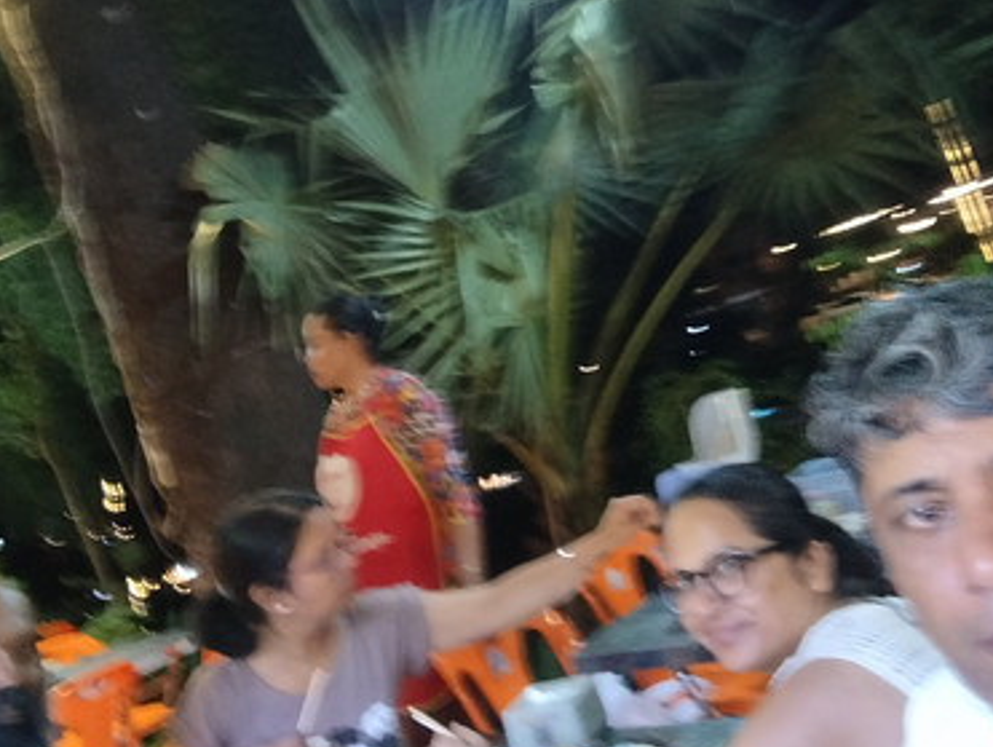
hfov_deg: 52.5
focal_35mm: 35
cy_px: 299
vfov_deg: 40.6
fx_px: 1005
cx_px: 450
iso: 320
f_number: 2
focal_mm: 2.79
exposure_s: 1/25
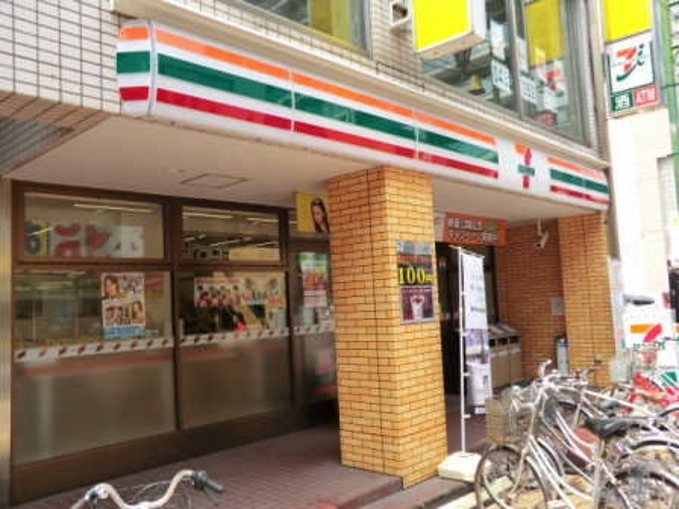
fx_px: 569
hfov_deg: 61.7
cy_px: 254
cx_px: 340
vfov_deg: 48.2
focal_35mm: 29
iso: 80
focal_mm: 5.2
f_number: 3.5
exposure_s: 1/320
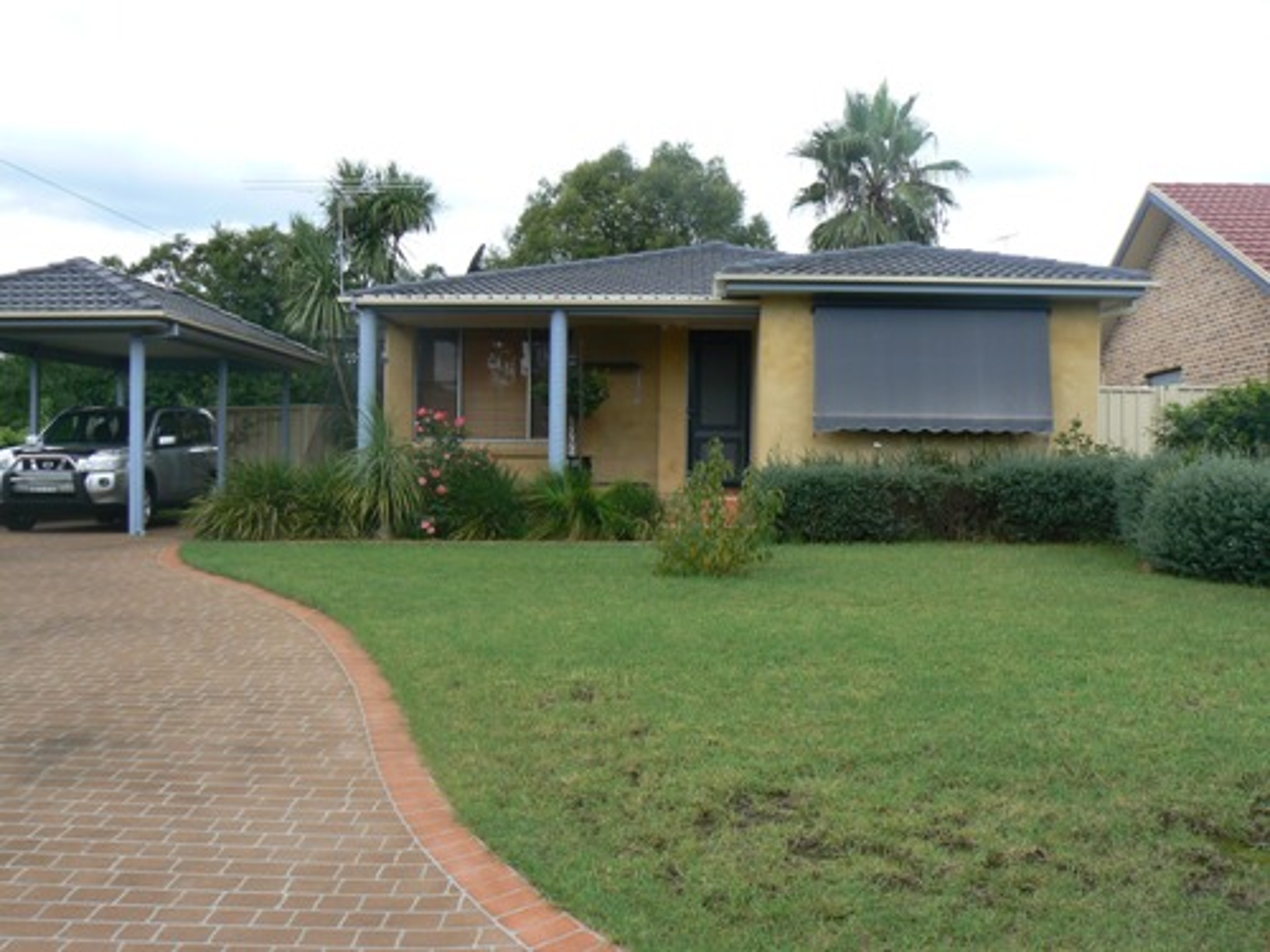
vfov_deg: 39.7
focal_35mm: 36
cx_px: 635
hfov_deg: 51.4
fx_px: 1321
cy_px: 476
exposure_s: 1/200
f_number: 5.6
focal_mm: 6
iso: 80
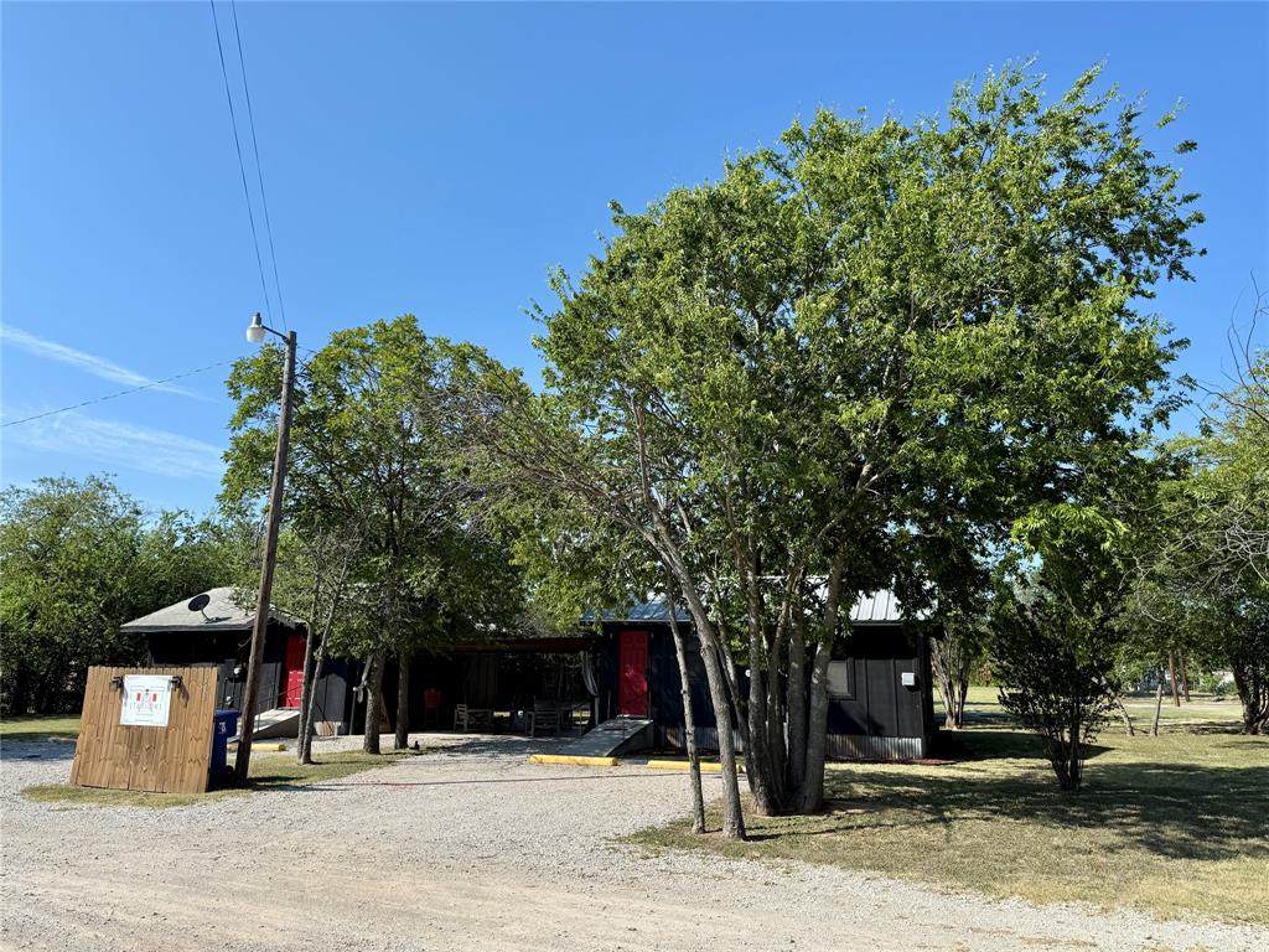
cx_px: 634
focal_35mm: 24
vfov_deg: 56.8
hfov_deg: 71.6
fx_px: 880
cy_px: 476
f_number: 1.78
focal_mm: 6.76
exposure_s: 1/3021
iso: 80
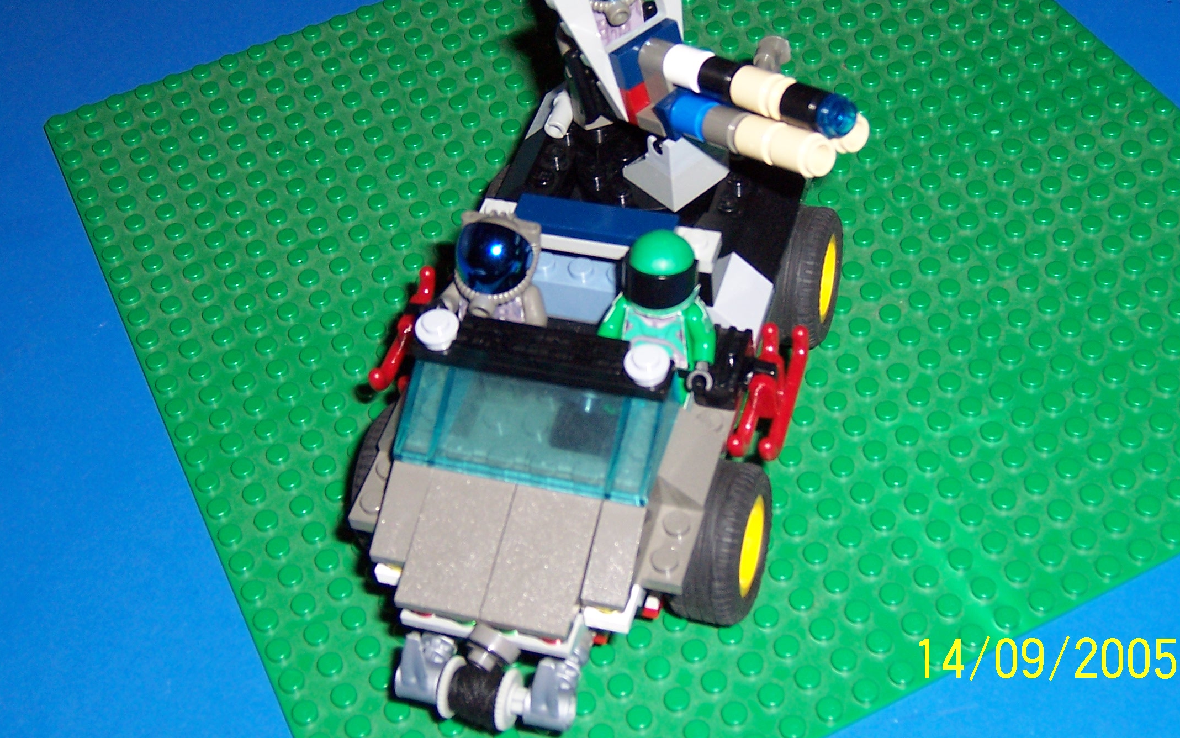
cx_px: 613
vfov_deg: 23.1
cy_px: 300
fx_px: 1801
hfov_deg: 36.3
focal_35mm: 56
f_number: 3.4
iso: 140
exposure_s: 1/60
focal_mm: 8.2
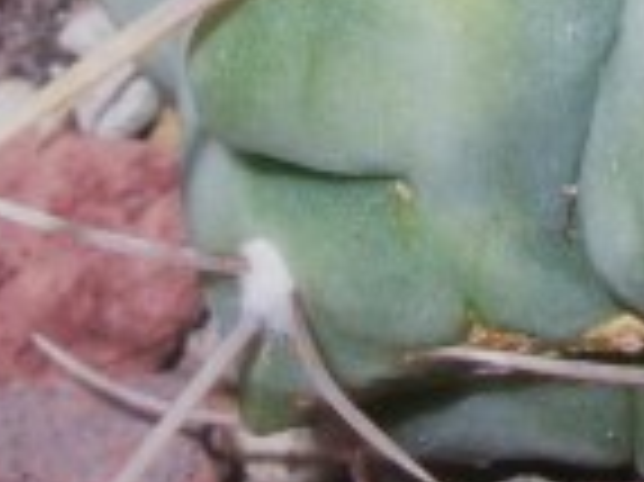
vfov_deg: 8.5
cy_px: -248
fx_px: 3160
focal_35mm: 170
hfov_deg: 11.4
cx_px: 793
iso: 300
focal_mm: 6.3
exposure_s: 1/8
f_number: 4.9
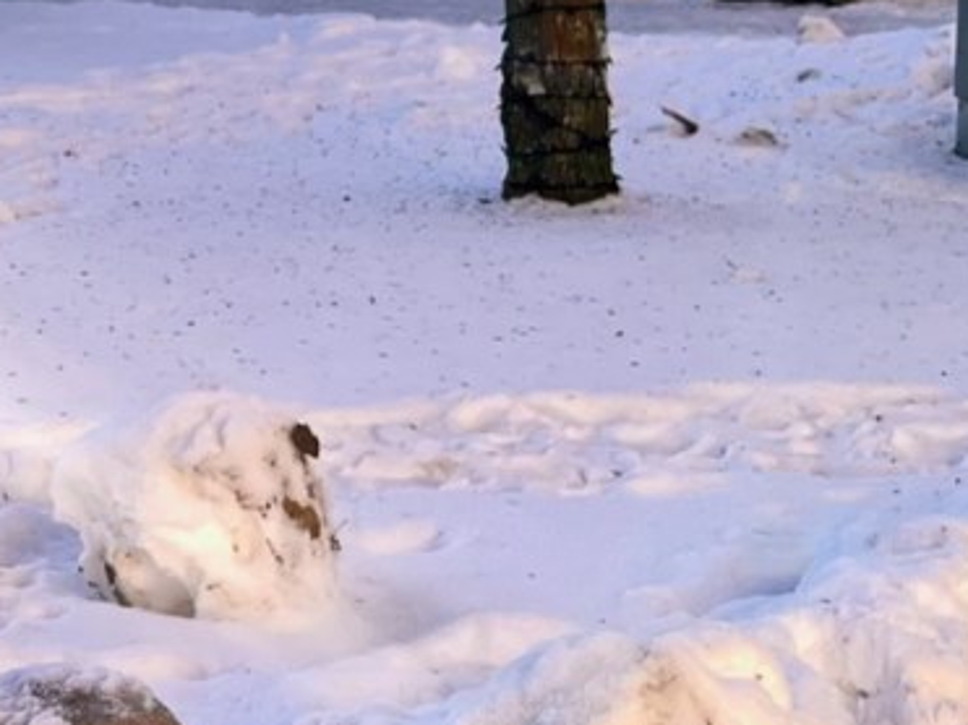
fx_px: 2823
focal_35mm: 101
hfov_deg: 17.0
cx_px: -605
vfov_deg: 14.2
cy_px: -164
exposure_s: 1/2967
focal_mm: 5.1
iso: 50
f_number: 1.6
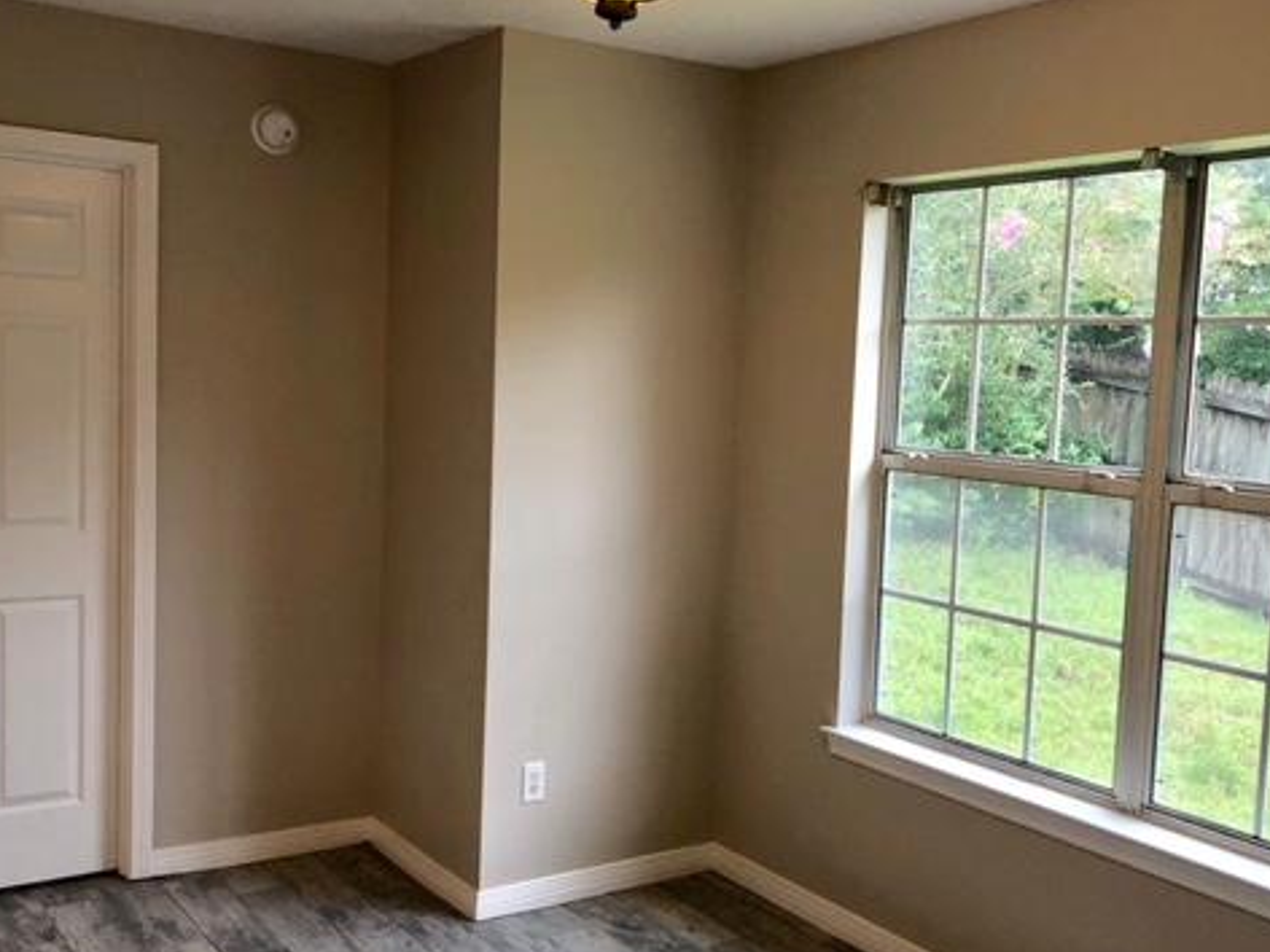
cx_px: 702
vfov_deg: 37.7
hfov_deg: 48.9
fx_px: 1394
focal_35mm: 38
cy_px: 508
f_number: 1.8
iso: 32
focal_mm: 3.99
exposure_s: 1/120
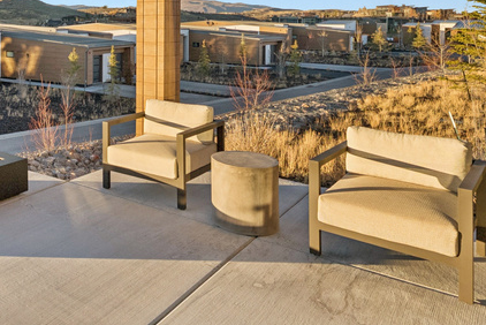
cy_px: 46
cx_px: 46
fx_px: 459
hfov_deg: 49.5
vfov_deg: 37.0
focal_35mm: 34
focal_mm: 14
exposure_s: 1/640
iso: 640
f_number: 8
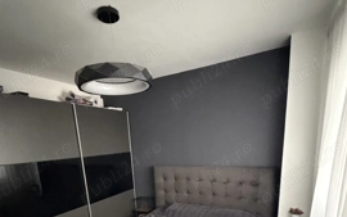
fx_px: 208
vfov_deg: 49.3
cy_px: 194
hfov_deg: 79.6
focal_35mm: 22
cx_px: 166
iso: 1600
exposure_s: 1/40
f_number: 2.2
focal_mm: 2.22
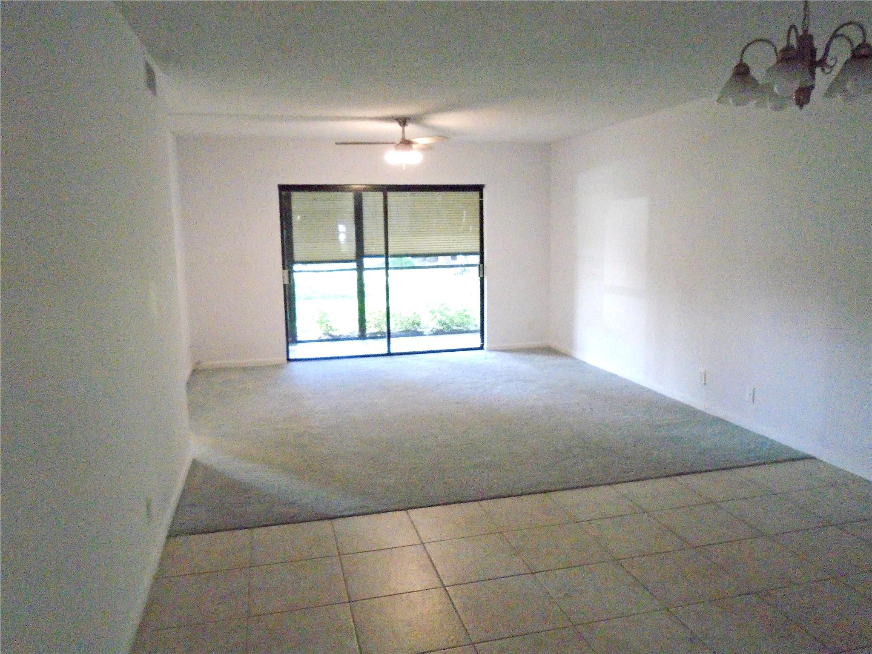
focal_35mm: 26
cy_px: 327
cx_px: 436
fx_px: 655
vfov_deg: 53.1
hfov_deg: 67.3
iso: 800
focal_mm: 4.6
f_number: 3.2
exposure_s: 1/80
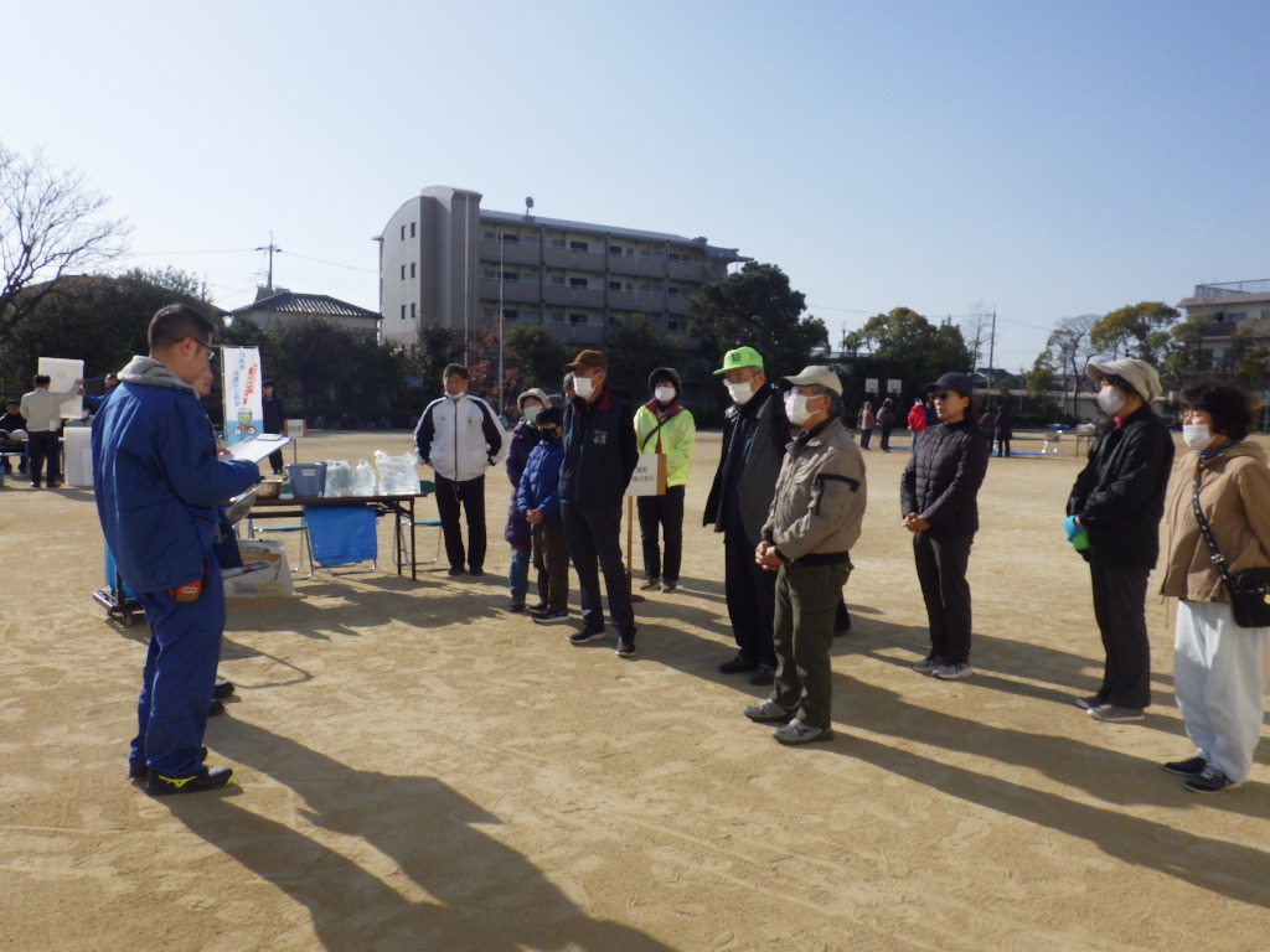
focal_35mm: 28
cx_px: 635
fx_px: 1027
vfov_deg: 49.7
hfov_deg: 63.4
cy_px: 476
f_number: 4.2
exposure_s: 1/2500
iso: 250
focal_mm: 5
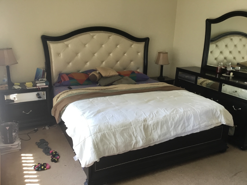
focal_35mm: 31
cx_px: 124
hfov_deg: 58.4
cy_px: 92
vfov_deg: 45.4
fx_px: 221
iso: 50
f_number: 2.4
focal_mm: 3.3
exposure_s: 1/30
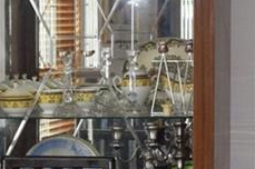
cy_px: 198
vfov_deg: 5.9
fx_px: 1634
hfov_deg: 8.9
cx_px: 42
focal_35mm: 231
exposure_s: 1/100
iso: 800
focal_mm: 22
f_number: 5
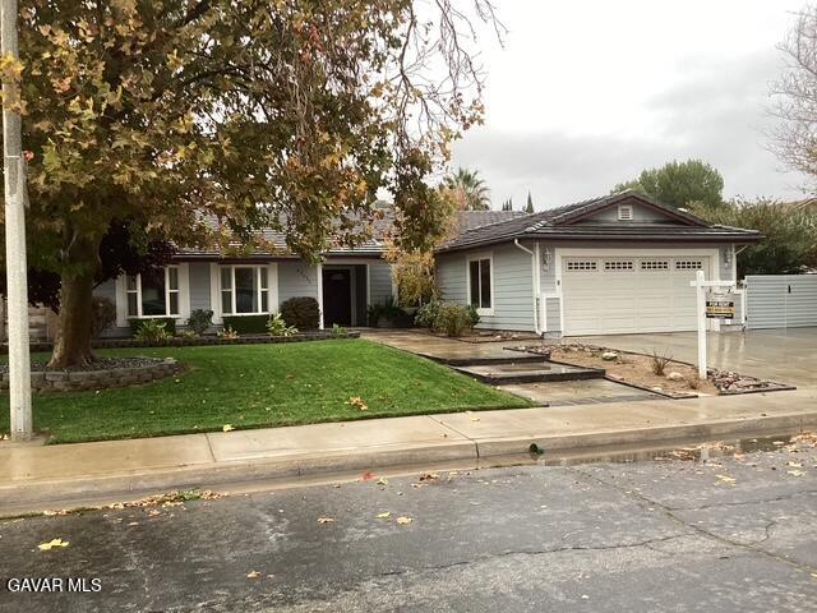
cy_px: 306
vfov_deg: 45.4
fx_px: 732
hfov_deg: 58.4
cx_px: 408
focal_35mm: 31
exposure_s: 1/100
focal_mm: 3.3
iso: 64
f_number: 2.4
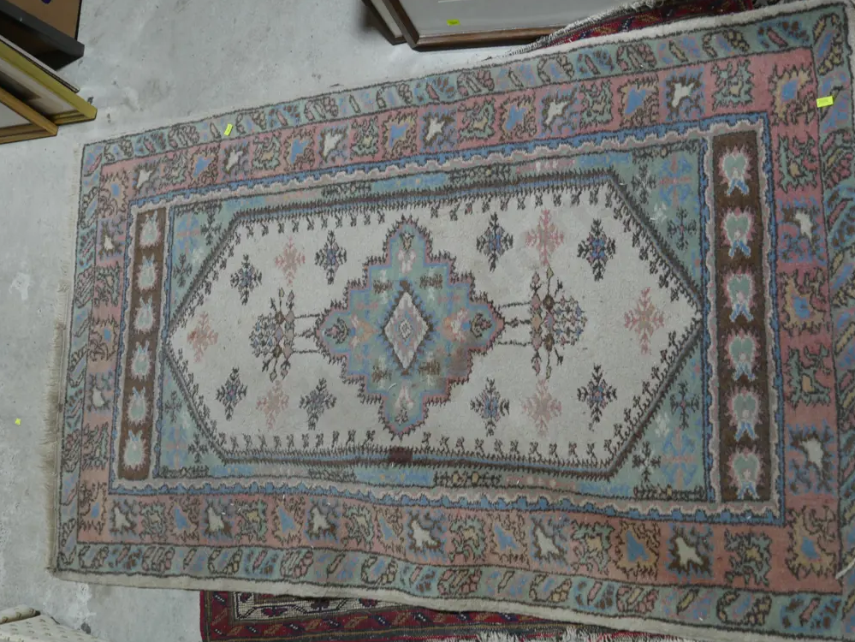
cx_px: 433
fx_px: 1013
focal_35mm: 41
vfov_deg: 35.2
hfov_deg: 45.8
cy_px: 325
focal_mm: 20
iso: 250
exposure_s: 1/60
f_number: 4.4
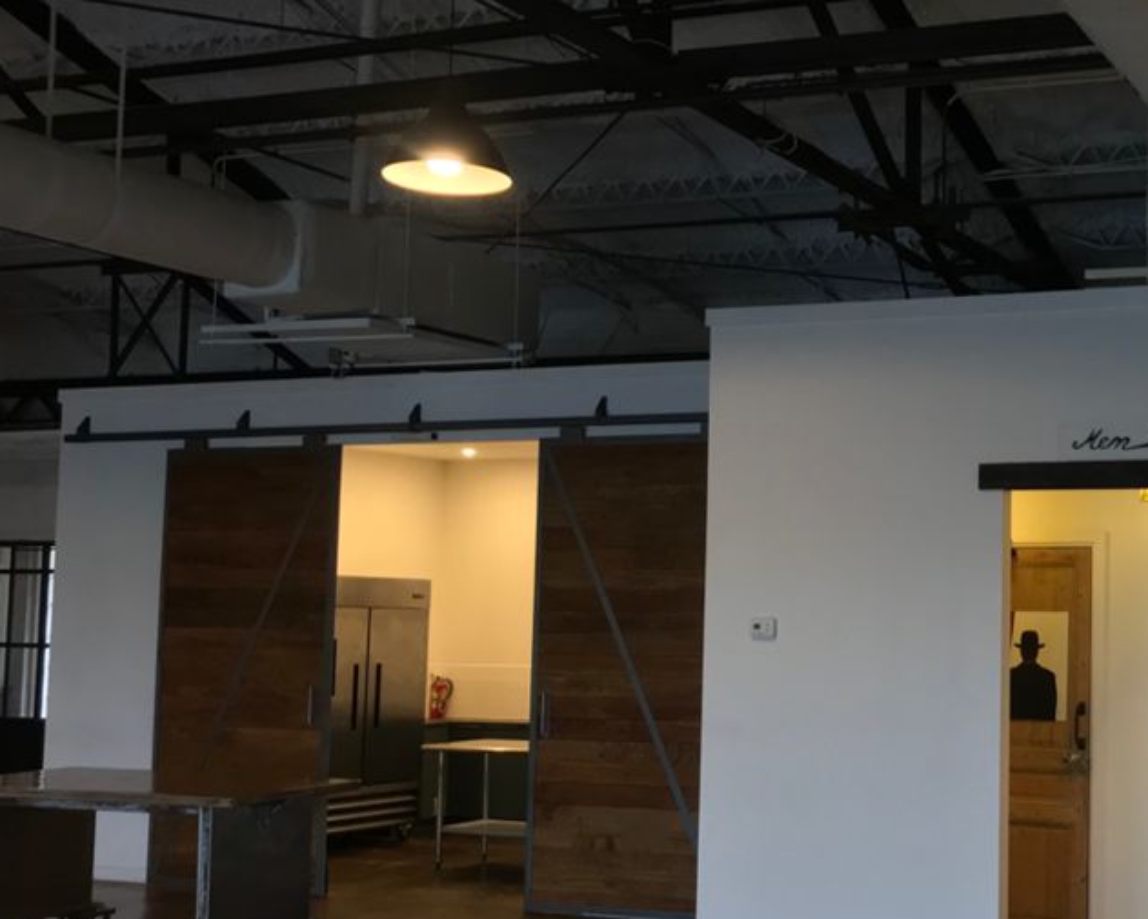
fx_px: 1767
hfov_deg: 33.8
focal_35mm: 52
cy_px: 513
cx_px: 1057
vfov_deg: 29.1
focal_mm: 3.99
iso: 50
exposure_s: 1/30
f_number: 1.8
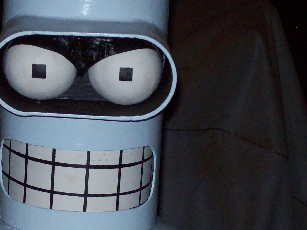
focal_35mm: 149
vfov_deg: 10.0
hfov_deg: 13.2
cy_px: 104
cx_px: 68
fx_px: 1321
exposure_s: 1/112
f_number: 4.3
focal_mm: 14.3
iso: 200
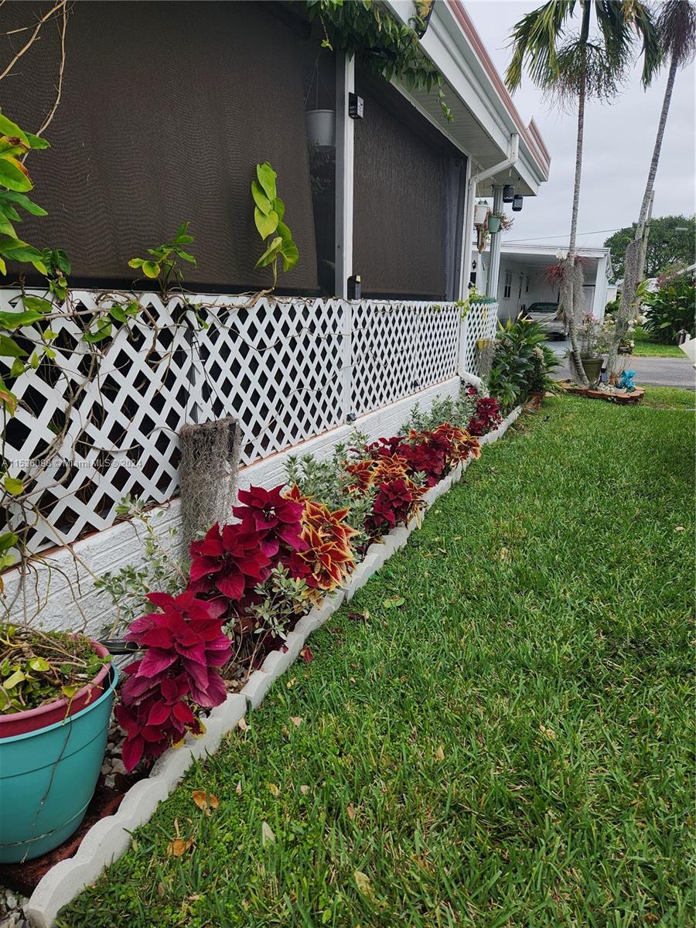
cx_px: 348
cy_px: 464
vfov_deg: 73.9
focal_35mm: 23
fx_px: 617
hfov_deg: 58.9
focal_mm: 5.4
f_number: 1.8
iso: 20
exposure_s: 1/843
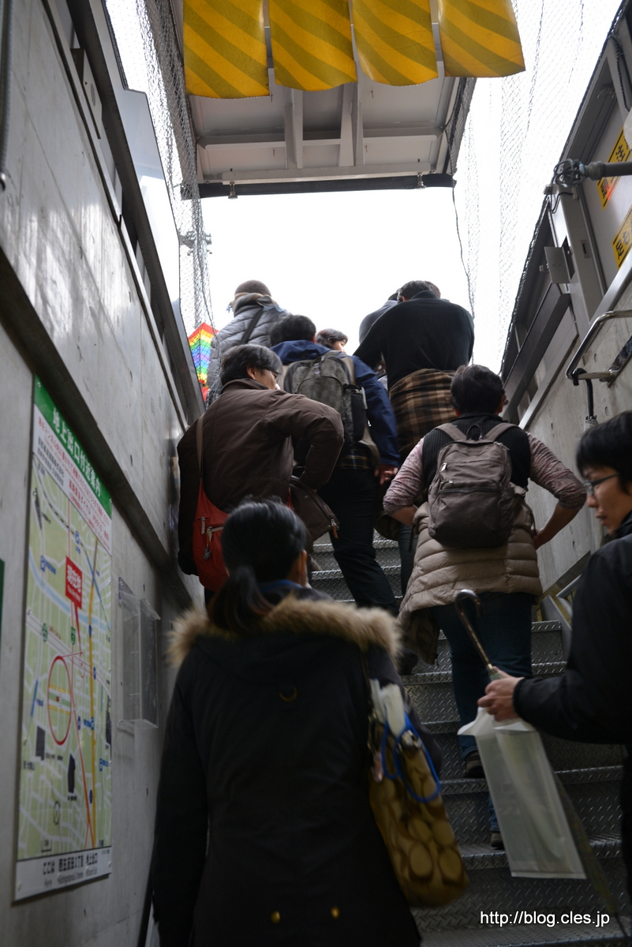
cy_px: 474
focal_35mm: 35
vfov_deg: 54.4
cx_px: 316
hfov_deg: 37.9
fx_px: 921
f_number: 5.6
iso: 400
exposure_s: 1/40
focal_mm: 35
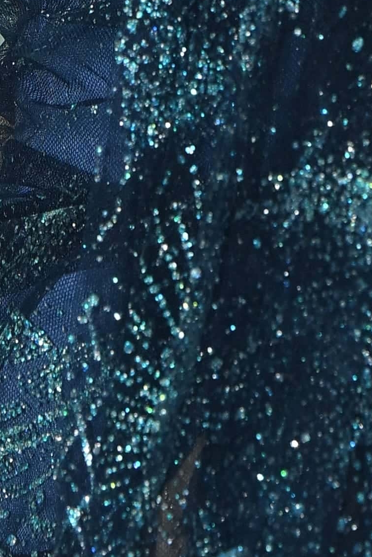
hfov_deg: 1.2
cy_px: -331
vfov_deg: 1.8
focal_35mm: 1171
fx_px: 18149
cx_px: 418
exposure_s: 1/200
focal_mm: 160
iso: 400
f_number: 4.5
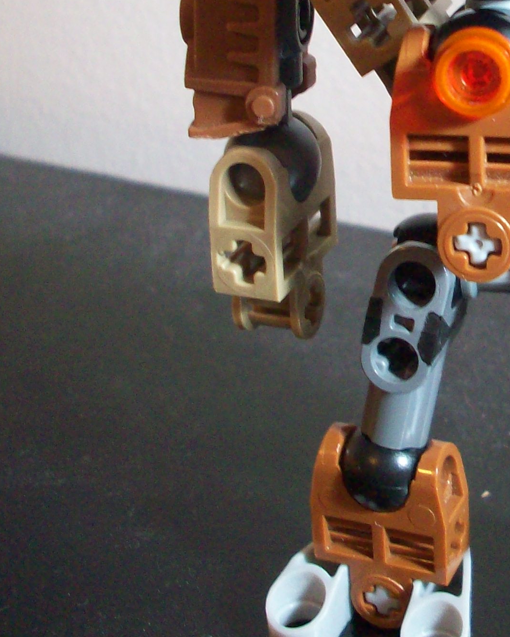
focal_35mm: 83
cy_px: 153
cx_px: 494
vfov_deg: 22.8
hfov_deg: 18.1
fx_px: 1566
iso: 160
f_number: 2.8
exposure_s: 1/12.6
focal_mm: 6.2
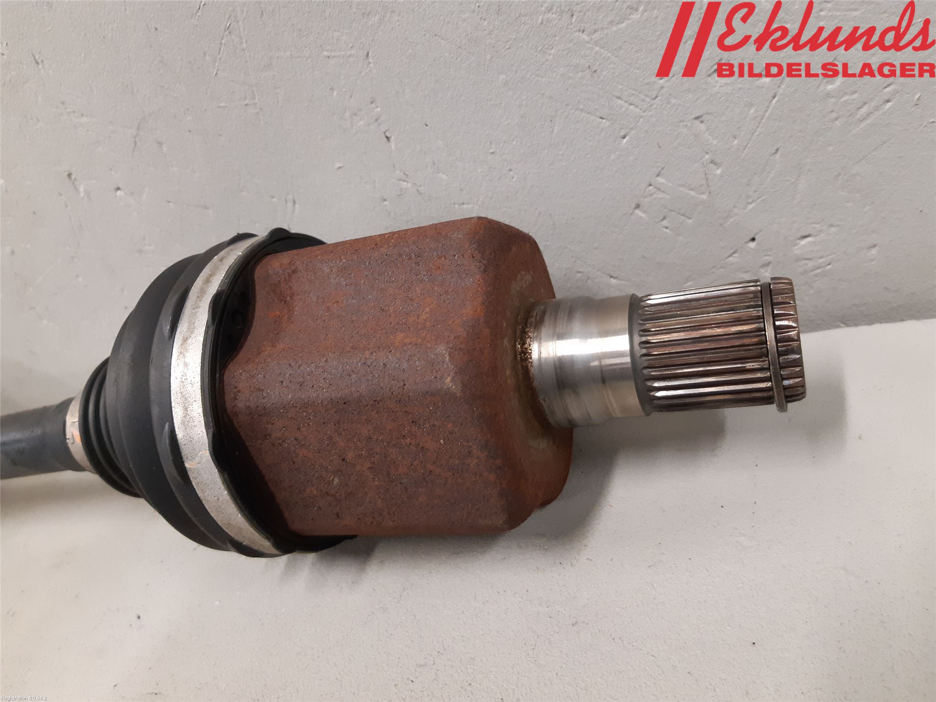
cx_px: 468
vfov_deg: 53.1
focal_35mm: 26
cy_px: 351
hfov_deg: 67.3
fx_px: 703
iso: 250
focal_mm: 3.93
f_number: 1.7
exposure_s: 1/50
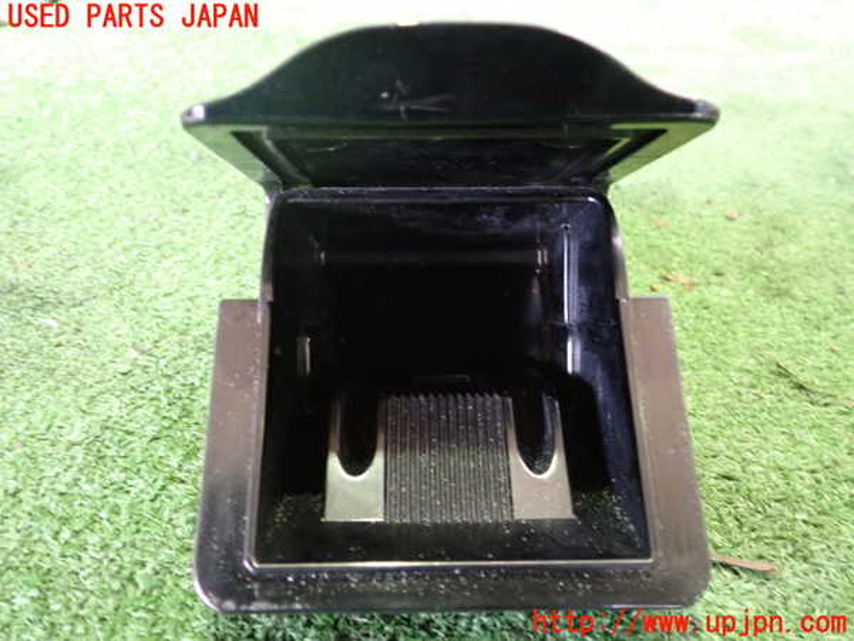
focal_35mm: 30
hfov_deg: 60.0
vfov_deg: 46.8
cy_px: 320
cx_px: 427
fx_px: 740
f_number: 2.3
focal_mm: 5.4
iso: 800
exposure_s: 1/13
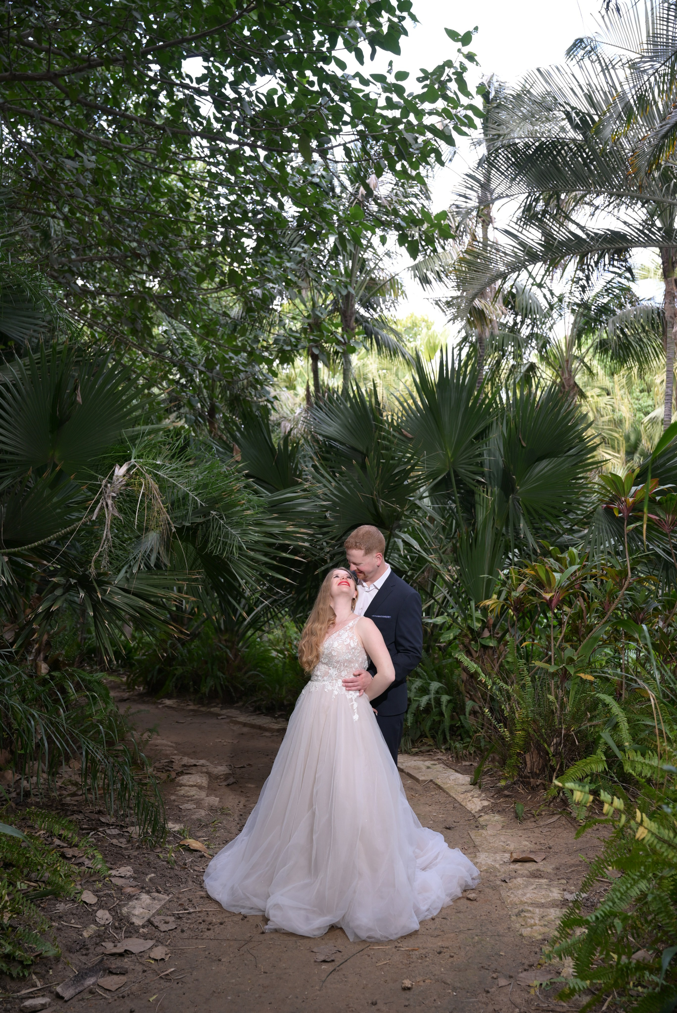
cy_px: 506
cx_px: 338
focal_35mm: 32
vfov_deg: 58.7
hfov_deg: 41.2
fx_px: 902
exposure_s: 1/160
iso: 250
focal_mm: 32
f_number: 3.5
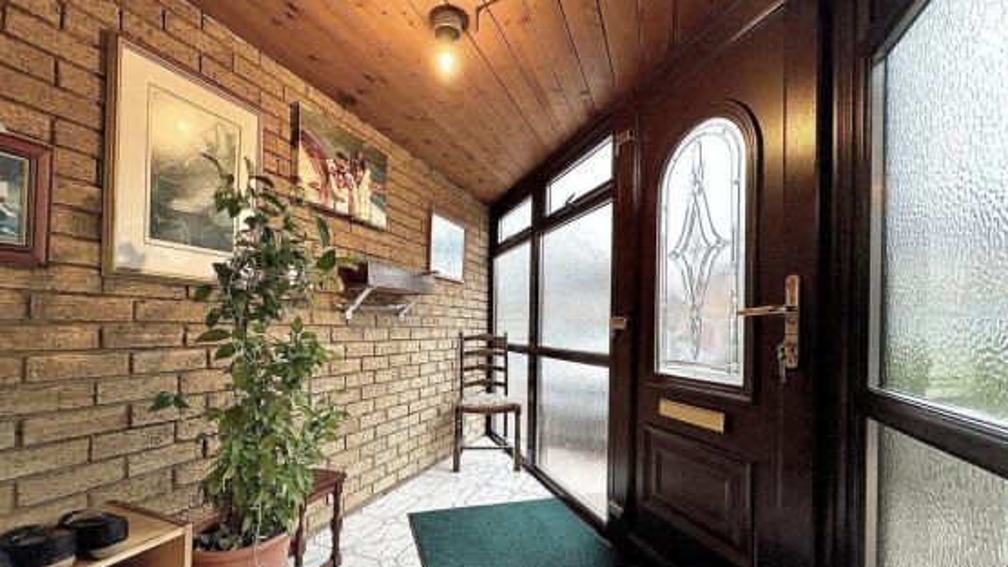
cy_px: 323
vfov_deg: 66.8
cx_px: 485
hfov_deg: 99.3
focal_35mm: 16
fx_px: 428
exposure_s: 1/50
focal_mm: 2.22
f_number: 2.2
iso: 160
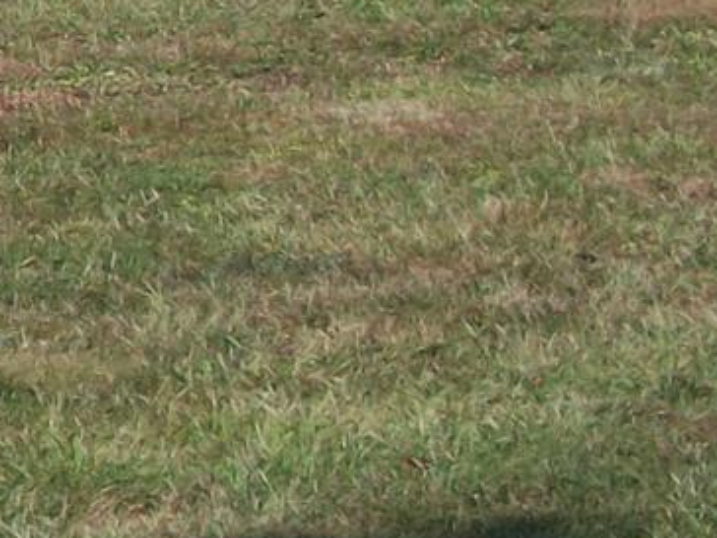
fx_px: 4080
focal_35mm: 197
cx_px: -1022
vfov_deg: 7.3
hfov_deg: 9.0
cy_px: -441
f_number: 5.6
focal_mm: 6.3
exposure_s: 1/320
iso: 80
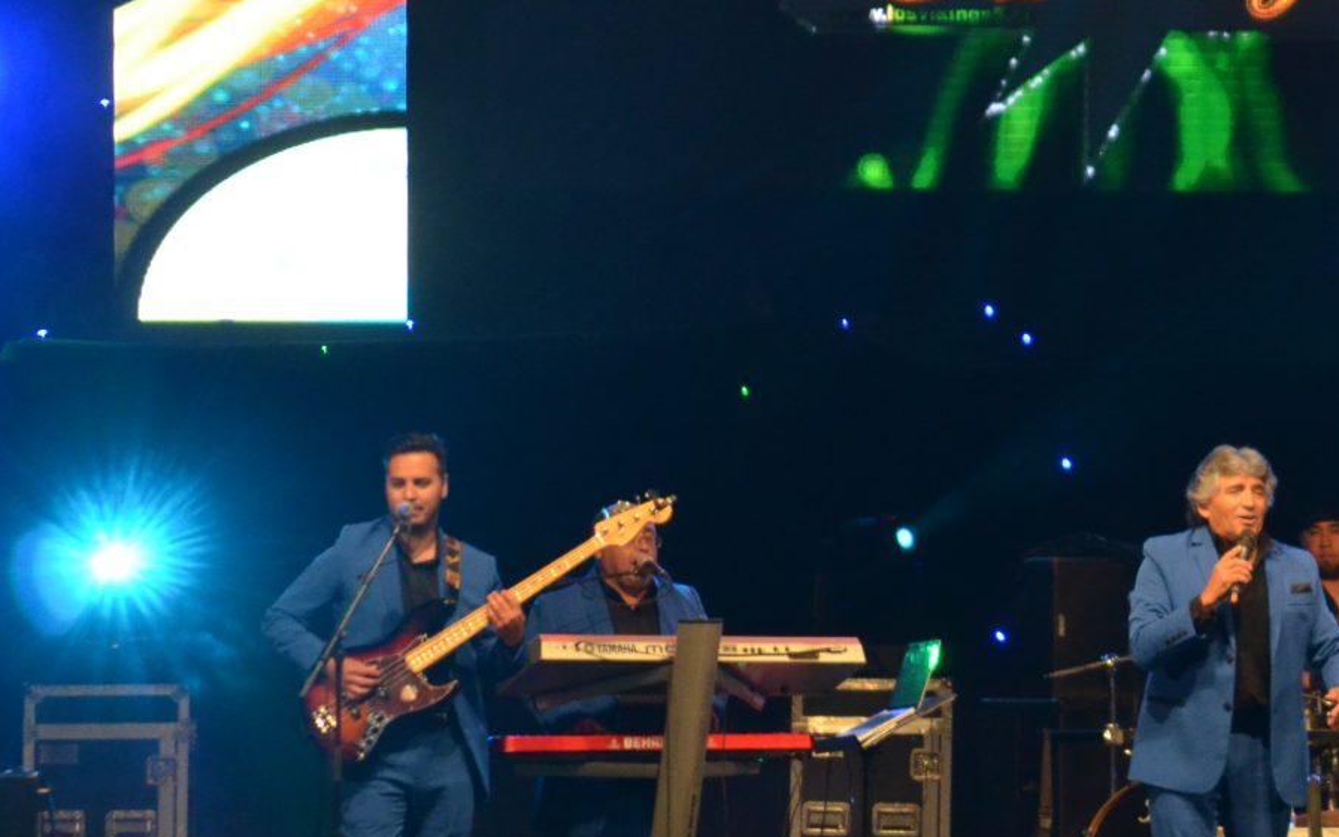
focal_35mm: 435
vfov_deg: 3.0
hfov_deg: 4.8
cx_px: 1287
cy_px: 212
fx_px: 15883
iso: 1600
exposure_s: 1/200
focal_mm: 125
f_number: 4.8
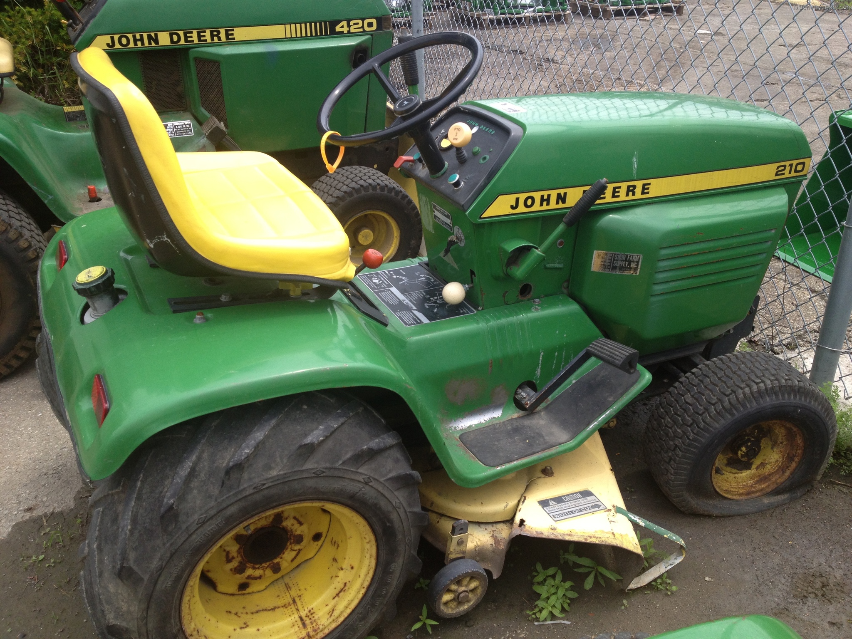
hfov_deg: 52.6
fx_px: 861
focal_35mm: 35
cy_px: 320
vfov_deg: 40.7
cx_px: 426
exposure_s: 1/690
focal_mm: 4.28
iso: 64
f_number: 2.4
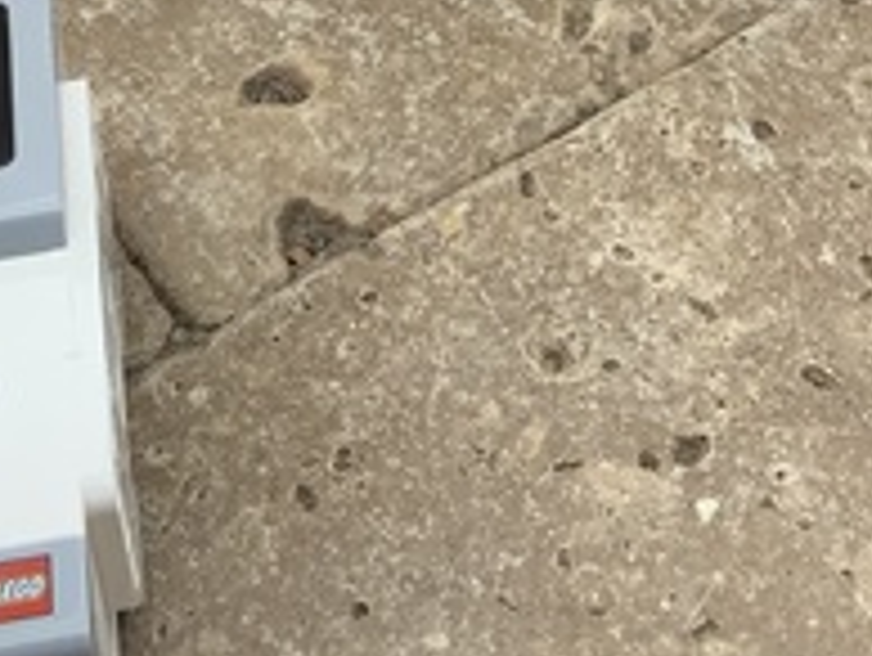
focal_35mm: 114
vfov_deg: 12.4
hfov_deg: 17.2
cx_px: 521
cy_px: -317
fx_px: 2875
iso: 16
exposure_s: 1/415
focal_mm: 3
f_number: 1.8
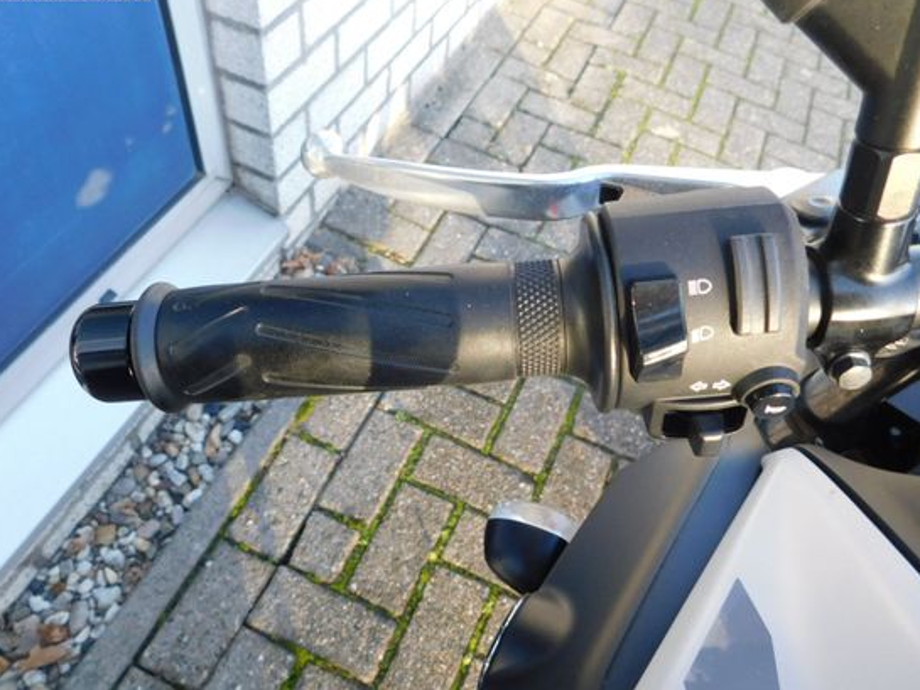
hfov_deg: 65.3
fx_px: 718
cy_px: 368
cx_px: 476
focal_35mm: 27
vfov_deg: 51.3
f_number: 3
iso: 125
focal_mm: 4
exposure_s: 1/40
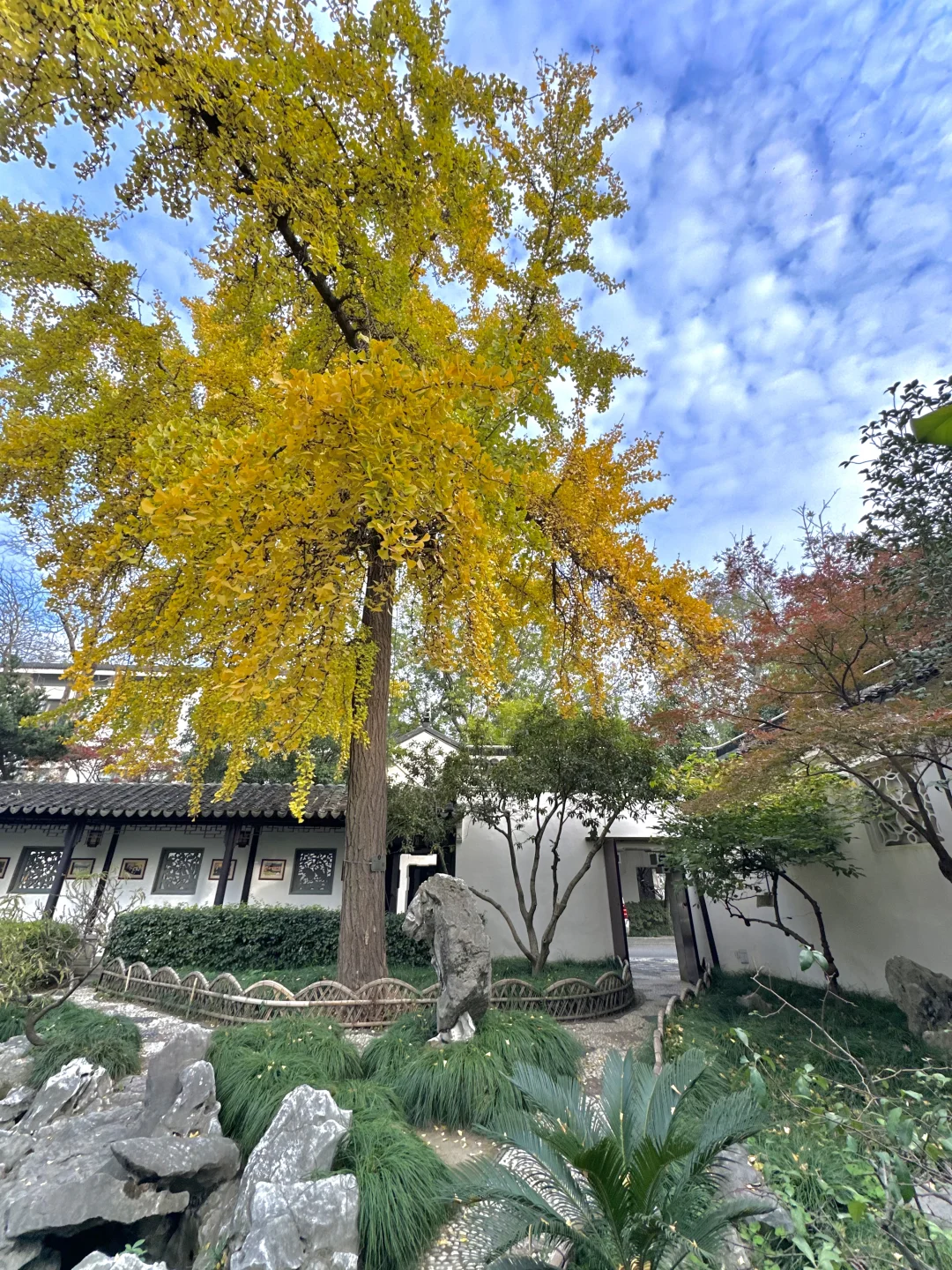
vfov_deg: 102.1
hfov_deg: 85.7
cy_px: 635
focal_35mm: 14
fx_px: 513
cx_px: 476
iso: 40
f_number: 2.2
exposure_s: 1/265
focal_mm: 2.22
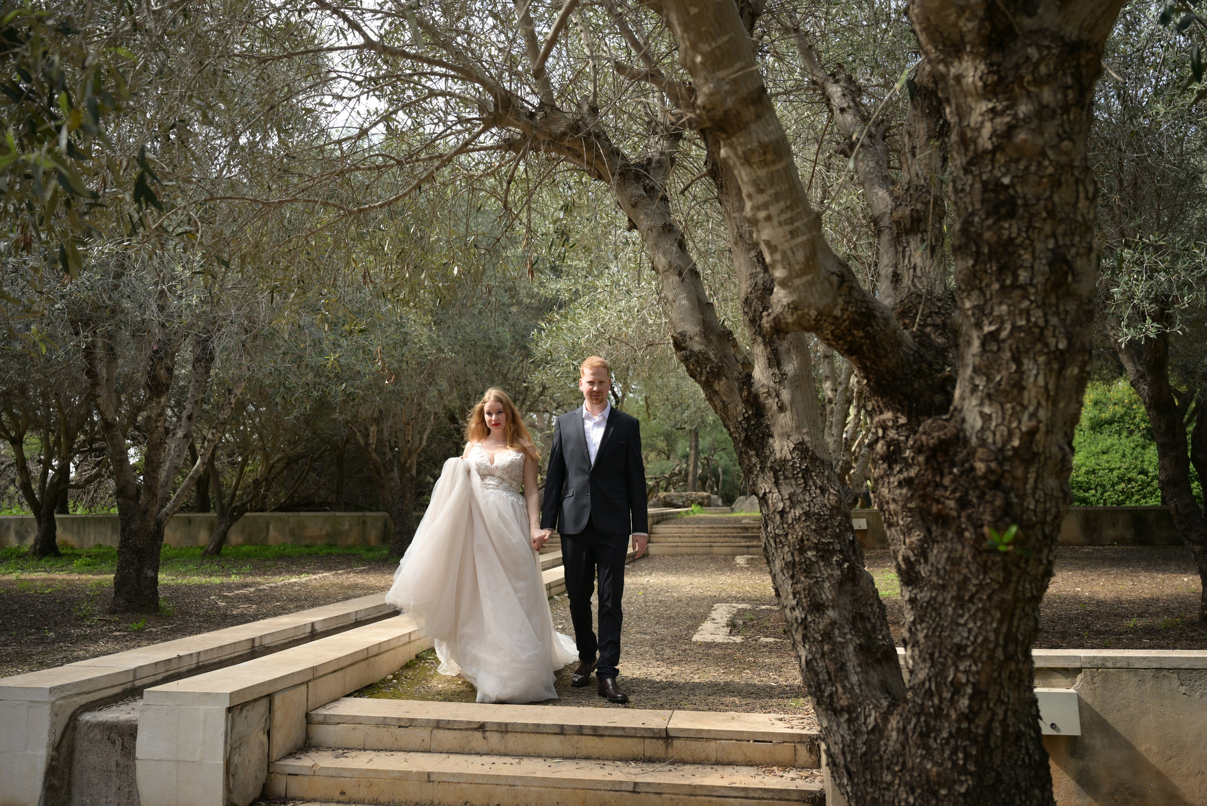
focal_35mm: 28
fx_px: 922
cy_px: 403
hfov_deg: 66.4
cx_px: 604
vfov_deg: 47.2
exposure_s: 1/400
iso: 125
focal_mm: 27.5
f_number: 3.5
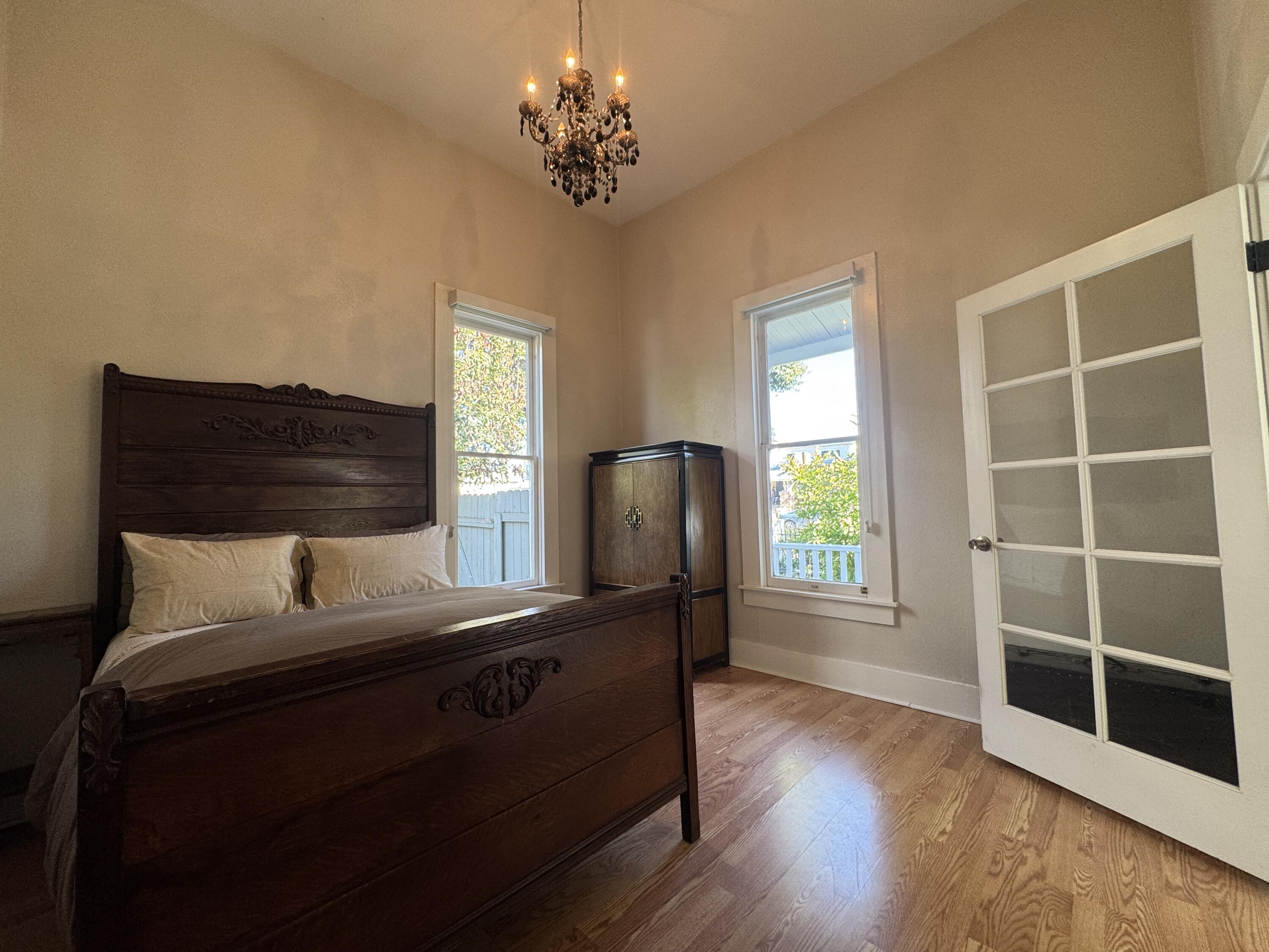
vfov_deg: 85.7
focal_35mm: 14
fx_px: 513
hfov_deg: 102.1
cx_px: 634
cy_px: 476
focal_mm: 2.22
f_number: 2.2
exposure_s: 1/120
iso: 125
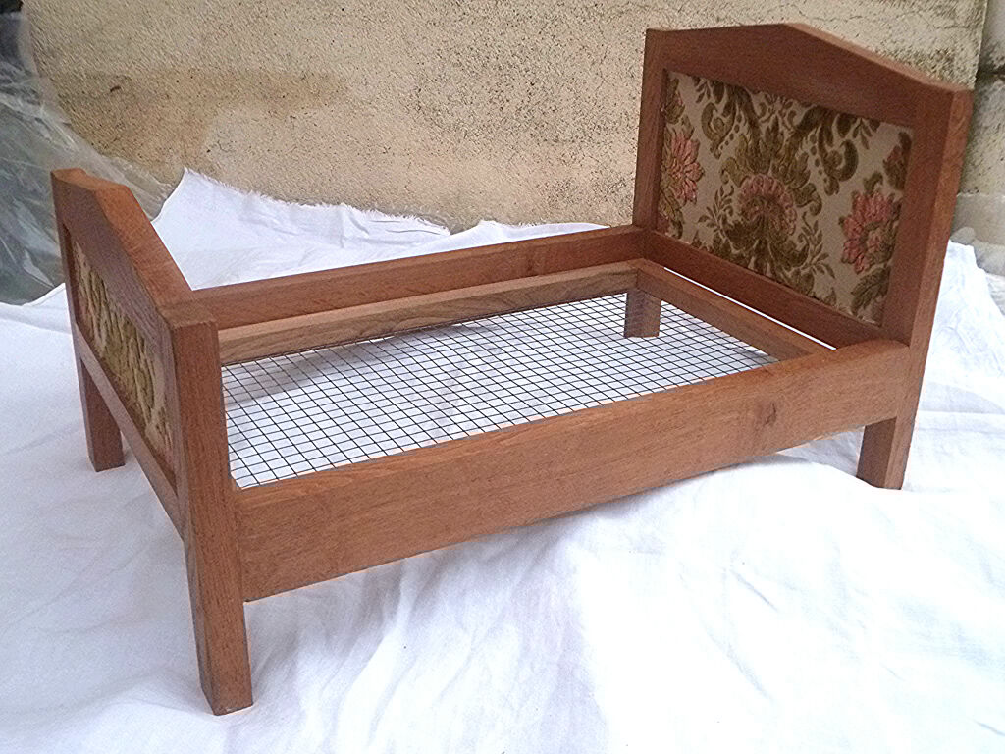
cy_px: 377
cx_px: 502
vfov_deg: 39.7
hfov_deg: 51.4
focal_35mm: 36
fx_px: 1045
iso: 400
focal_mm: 6.5
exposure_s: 1/640
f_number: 3.6
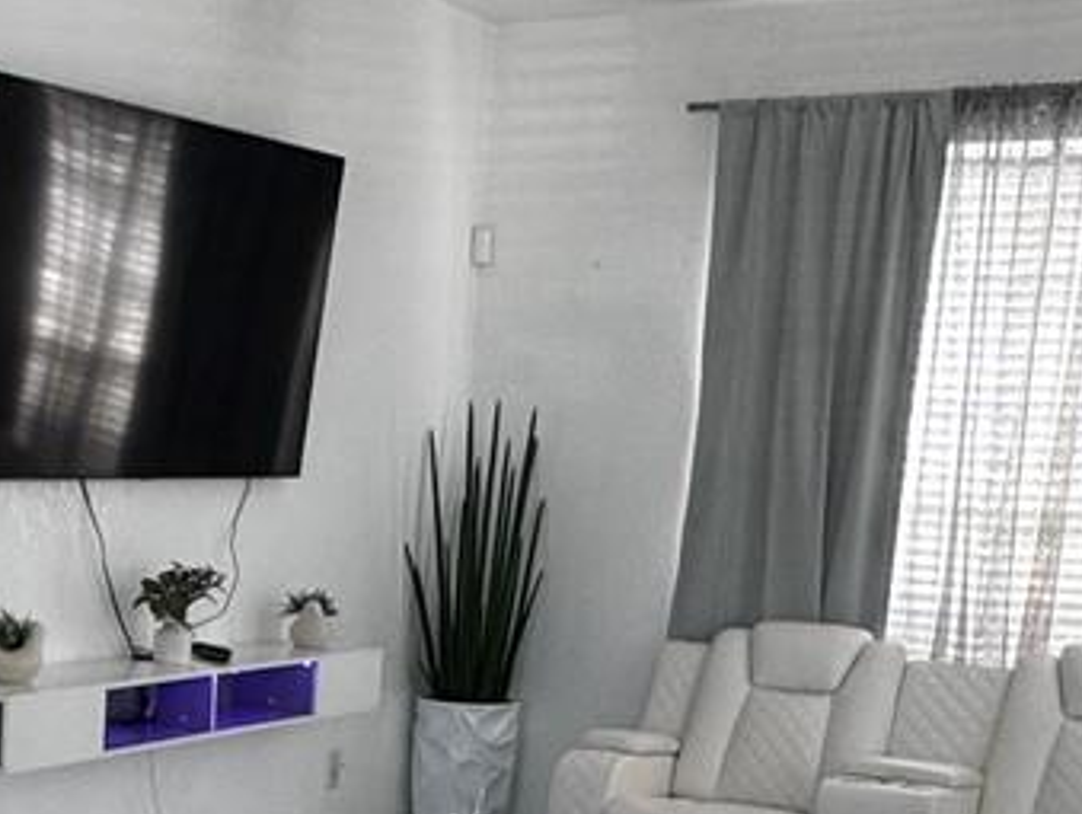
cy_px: 891
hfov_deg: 28.6
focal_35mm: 66
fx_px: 2065
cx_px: 192
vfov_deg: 21.2
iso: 125
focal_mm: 2.22
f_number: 2.2
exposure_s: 1/99
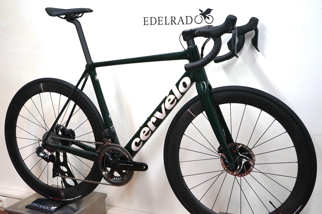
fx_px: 429
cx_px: 161
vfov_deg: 28.0
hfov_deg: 41.1
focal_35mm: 48
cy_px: 107
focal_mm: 48
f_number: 4.5
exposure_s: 1/160
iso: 2500
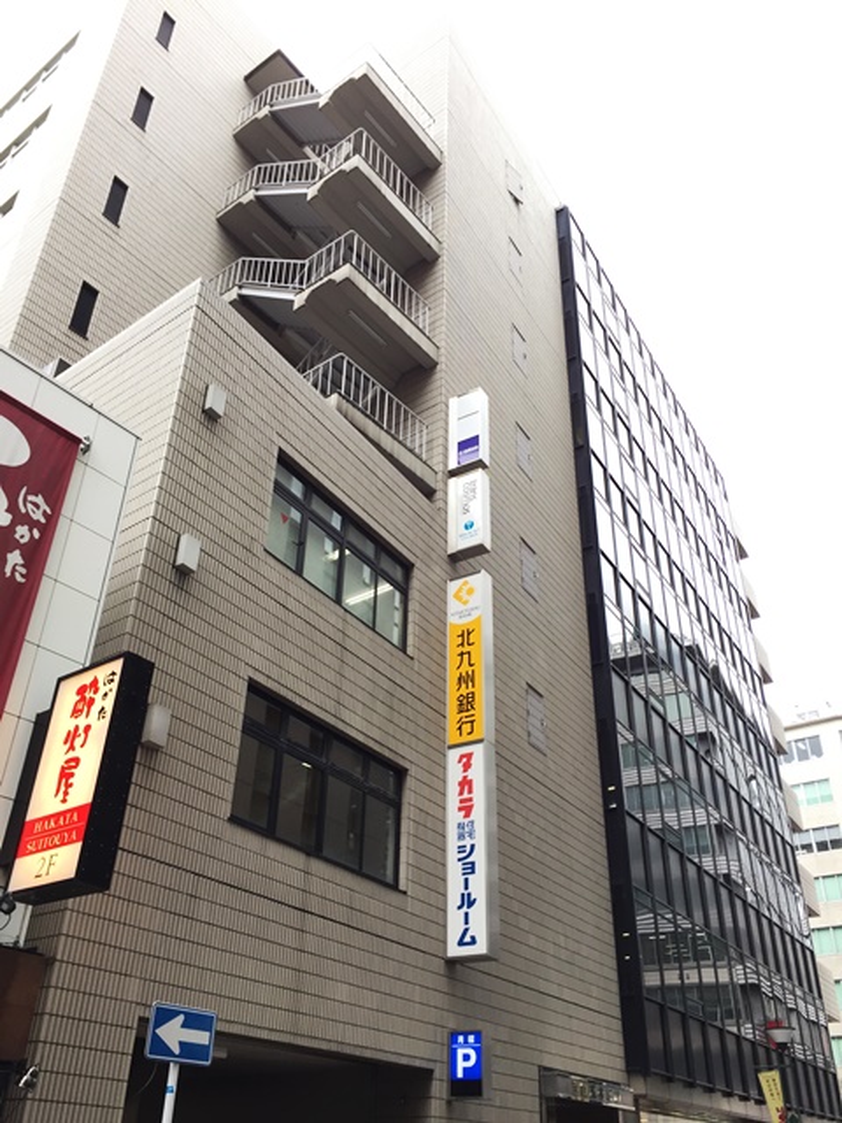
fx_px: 941
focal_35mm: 29
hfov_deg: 48.2
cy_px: 562
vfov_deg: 61.7
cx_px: 421
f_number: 2.2
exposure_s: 1/155
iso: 32
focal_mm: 4.15
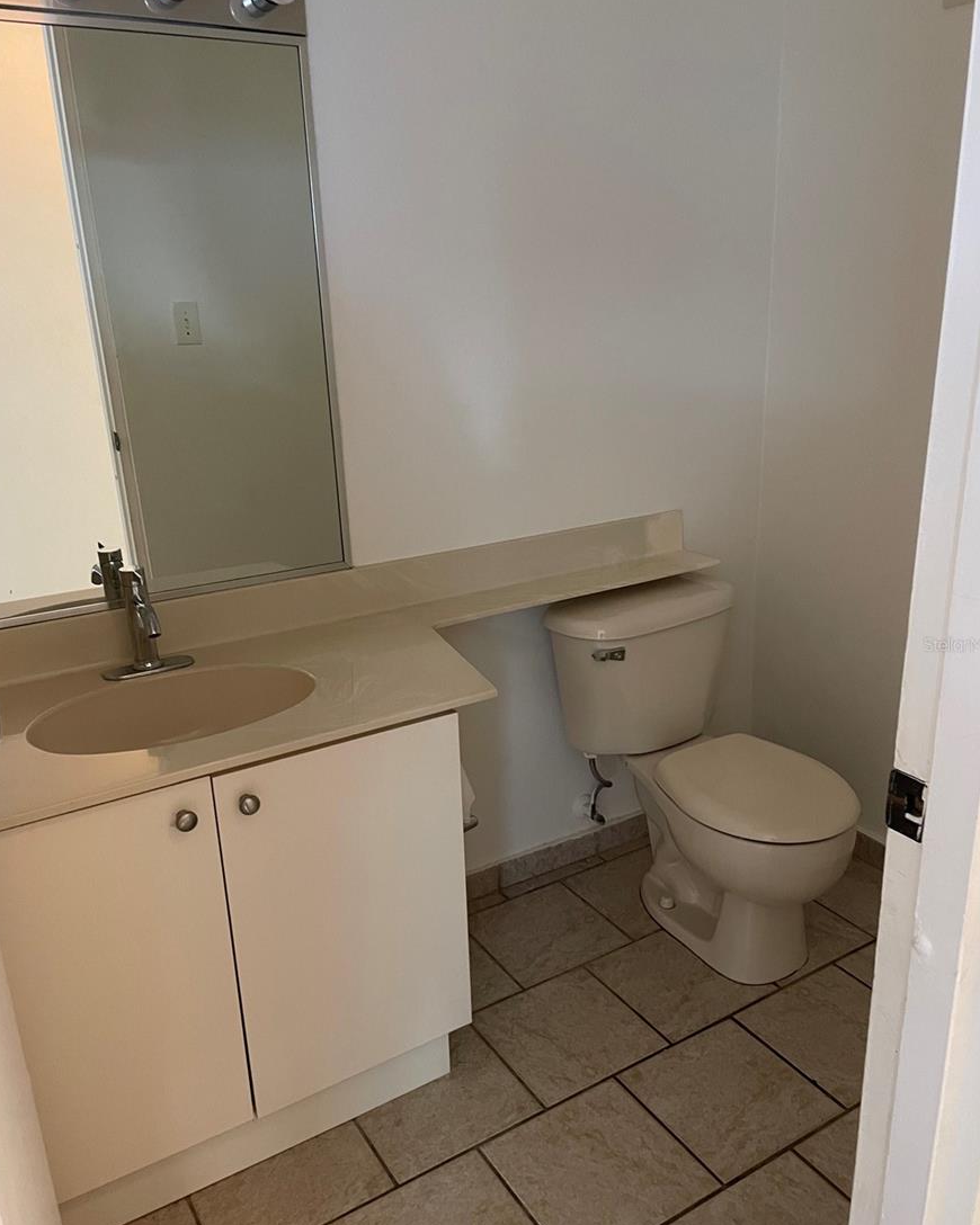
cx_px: 497
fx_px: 1015
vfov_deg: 62.2
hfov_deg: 51.5
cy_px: 644
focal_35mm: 28
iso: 400
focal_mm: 4.2
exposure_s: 1/40
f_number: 1.6
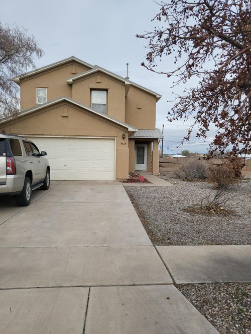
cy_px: 167
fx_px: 251
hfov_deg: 53.0
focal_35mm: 26
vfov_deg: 67.3
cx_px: 126
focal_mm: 4.25
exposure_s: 1/2708
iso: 50
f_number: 1.8
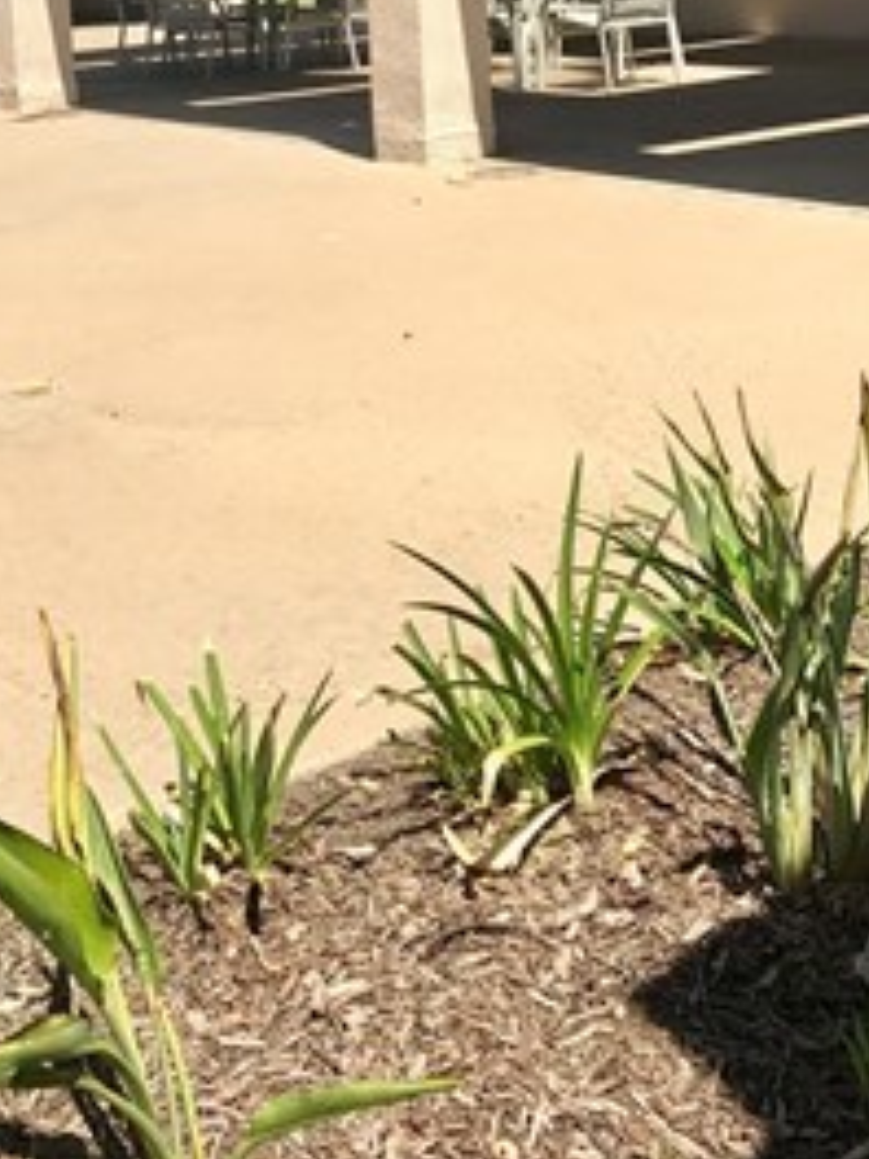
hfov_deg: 28.6
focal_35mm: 51
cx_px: 439
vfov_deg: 35.3
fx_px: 1707
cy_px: 114
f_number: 1.8
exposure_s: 1/2994
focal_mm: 3.99
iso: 20
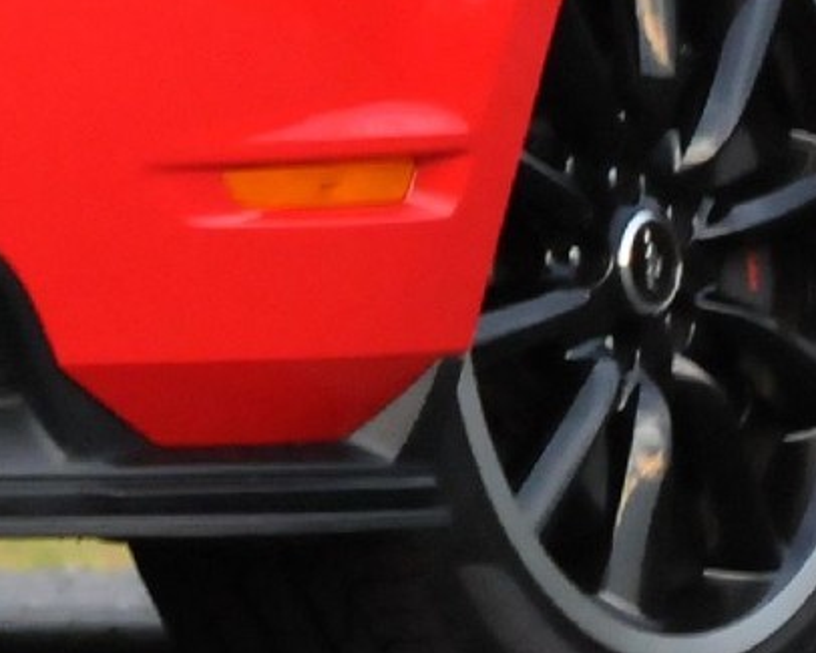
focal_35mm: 796
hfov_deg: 2.4
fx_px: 19228
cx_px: -141
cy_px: -441
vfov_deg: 1.9
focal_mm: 92
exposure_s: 1/125
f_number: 5.6
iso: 2000
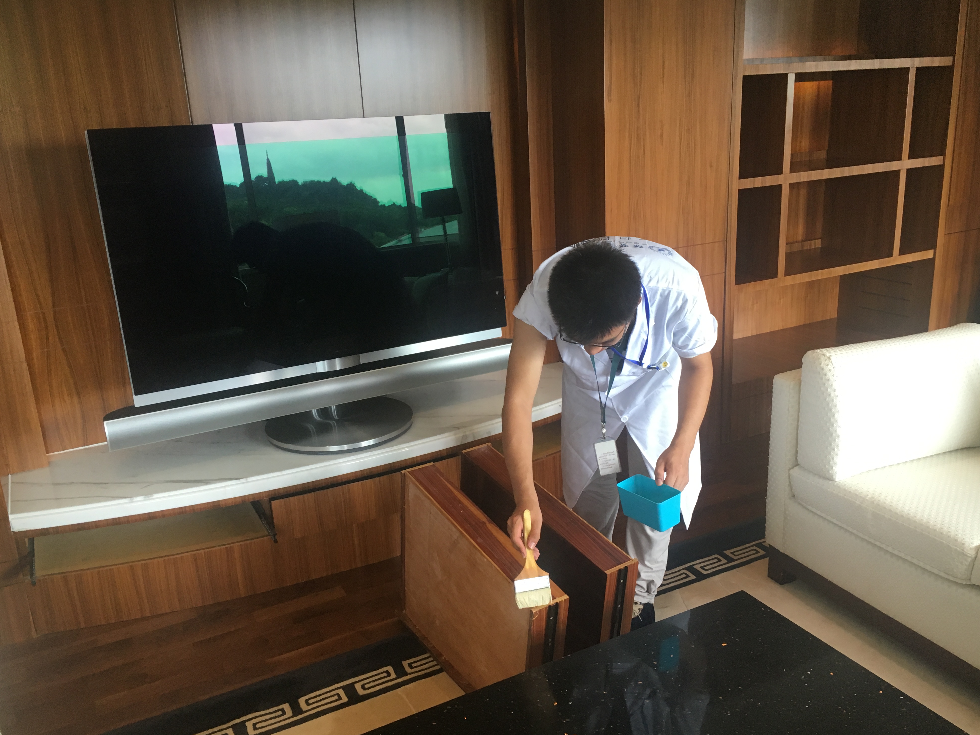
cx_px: 484
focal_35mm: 30
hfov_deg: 60.0
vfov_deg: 46.8
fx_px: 849
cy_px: 364
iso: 64
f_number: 2.2
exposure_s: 1/33
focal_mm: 4.15
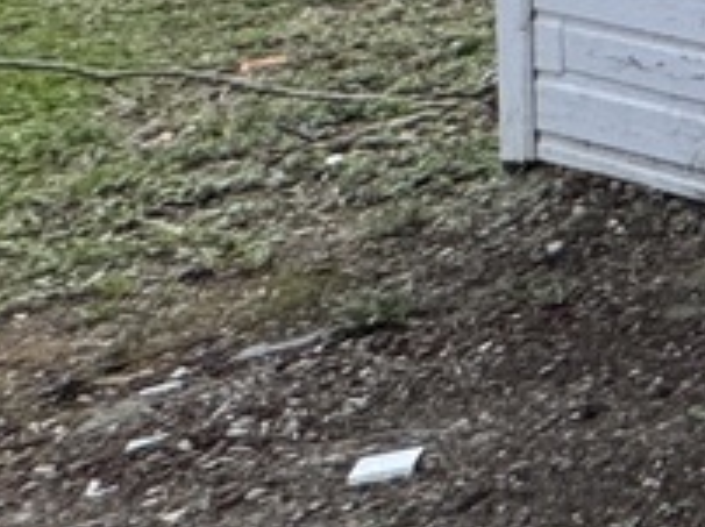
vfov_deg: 13.2
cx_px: 2352
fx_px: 2034
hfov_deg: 10.1
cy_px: -436
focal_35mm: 100
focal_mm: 2.22
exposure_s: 1/1178
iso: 50
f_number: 2.2
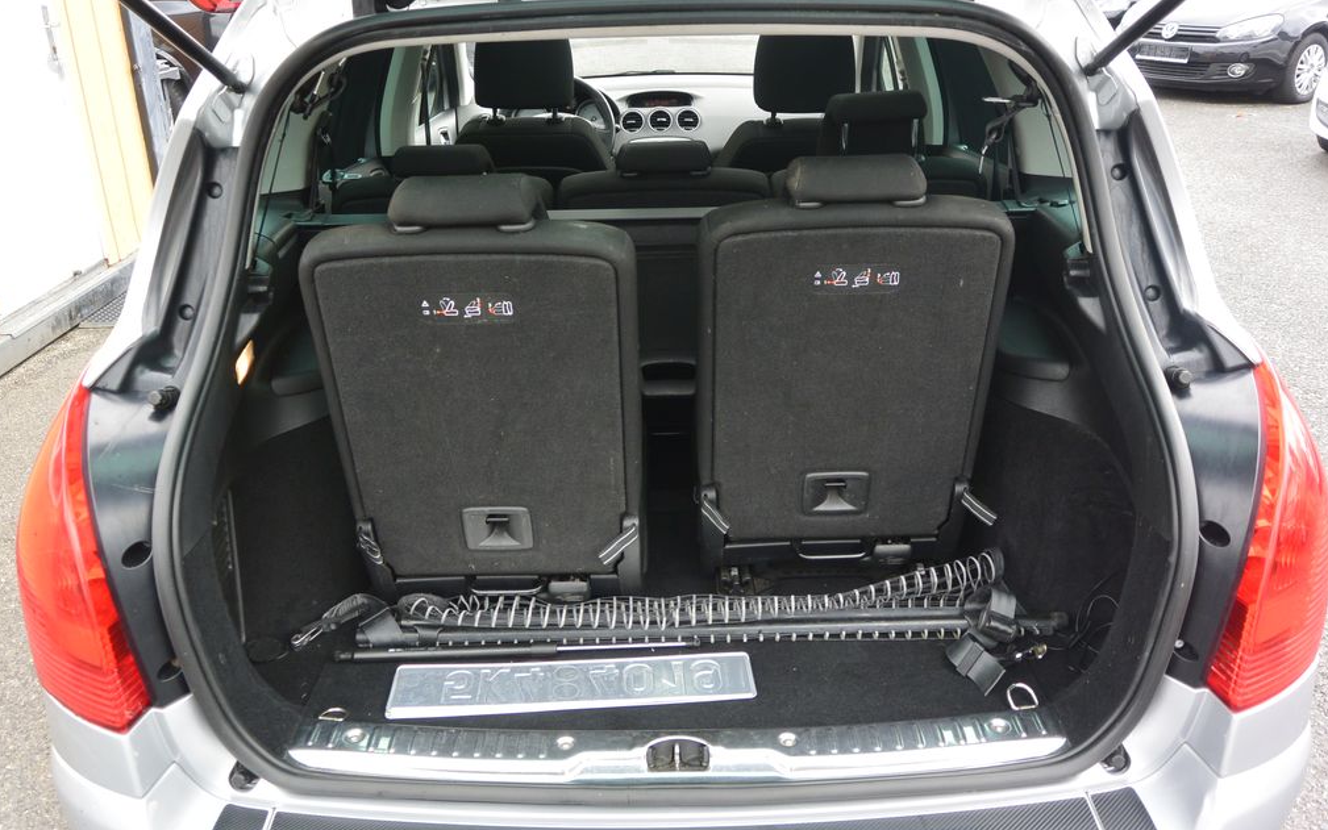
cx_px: 669
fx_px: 1086
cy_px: 439
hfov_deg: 62.9
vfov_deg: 41.8
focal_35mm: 30
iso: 160
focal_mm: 11
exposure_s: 1/125
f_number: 3.5
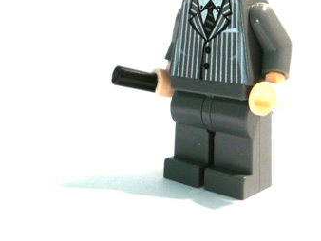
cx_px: 216
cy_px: 17
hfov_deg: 35.8
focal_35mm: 53
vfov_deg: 26.5
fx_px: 492
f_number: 2.8
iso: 100
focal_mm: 4.6
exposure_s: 1/50
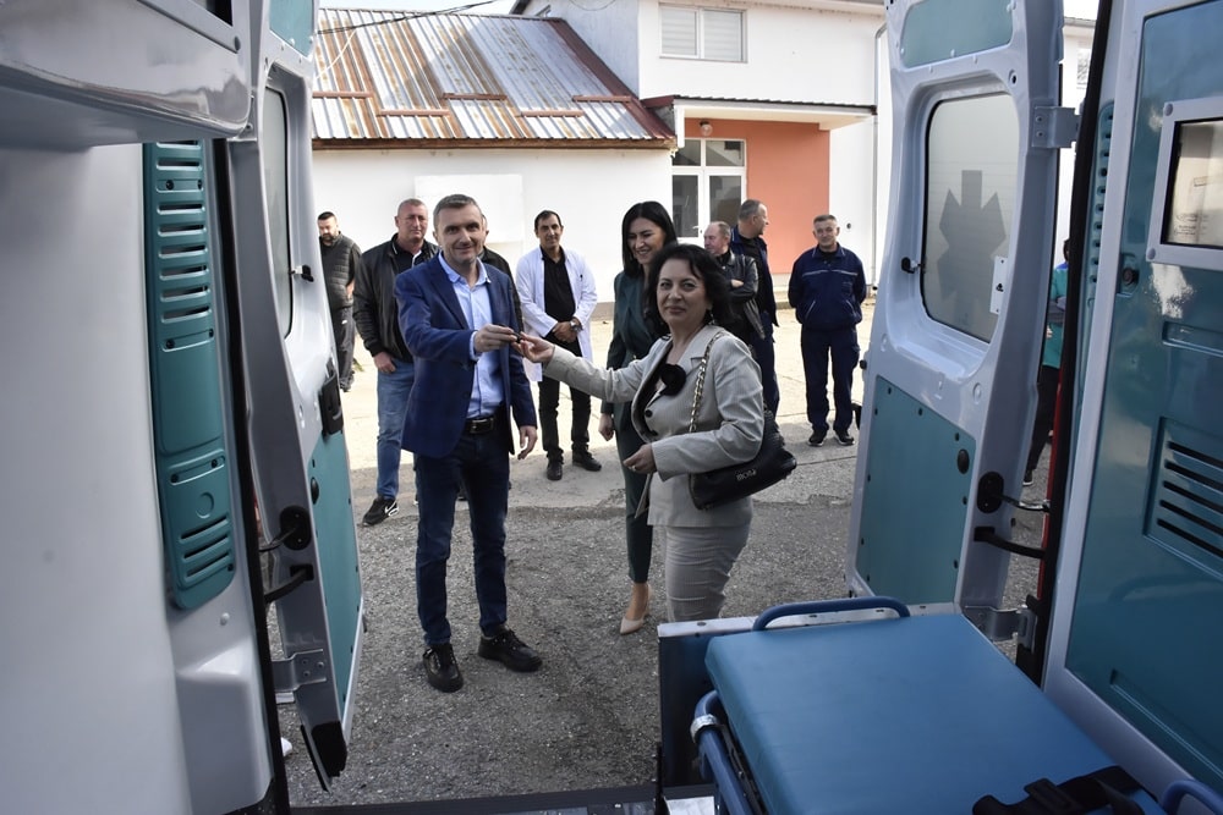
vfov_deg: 47.9
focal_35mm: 27
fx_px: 917
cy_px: 408
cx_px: 612
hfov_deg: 67.4
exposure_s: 1/500
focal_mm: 18
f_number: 11
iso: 1250
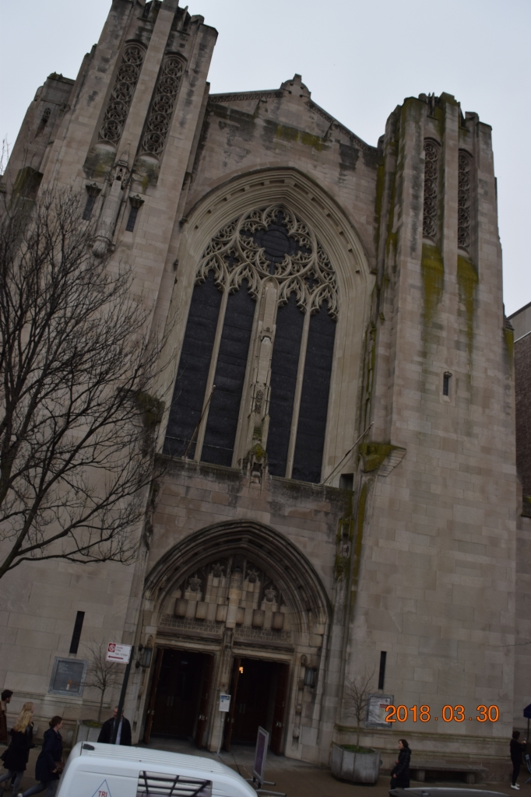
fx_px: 598
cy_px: 398
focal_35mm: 27
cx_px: 266
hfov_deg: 47.9
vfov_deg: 67.4
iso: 400
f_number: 7.1
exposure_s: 1/200
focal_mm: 18
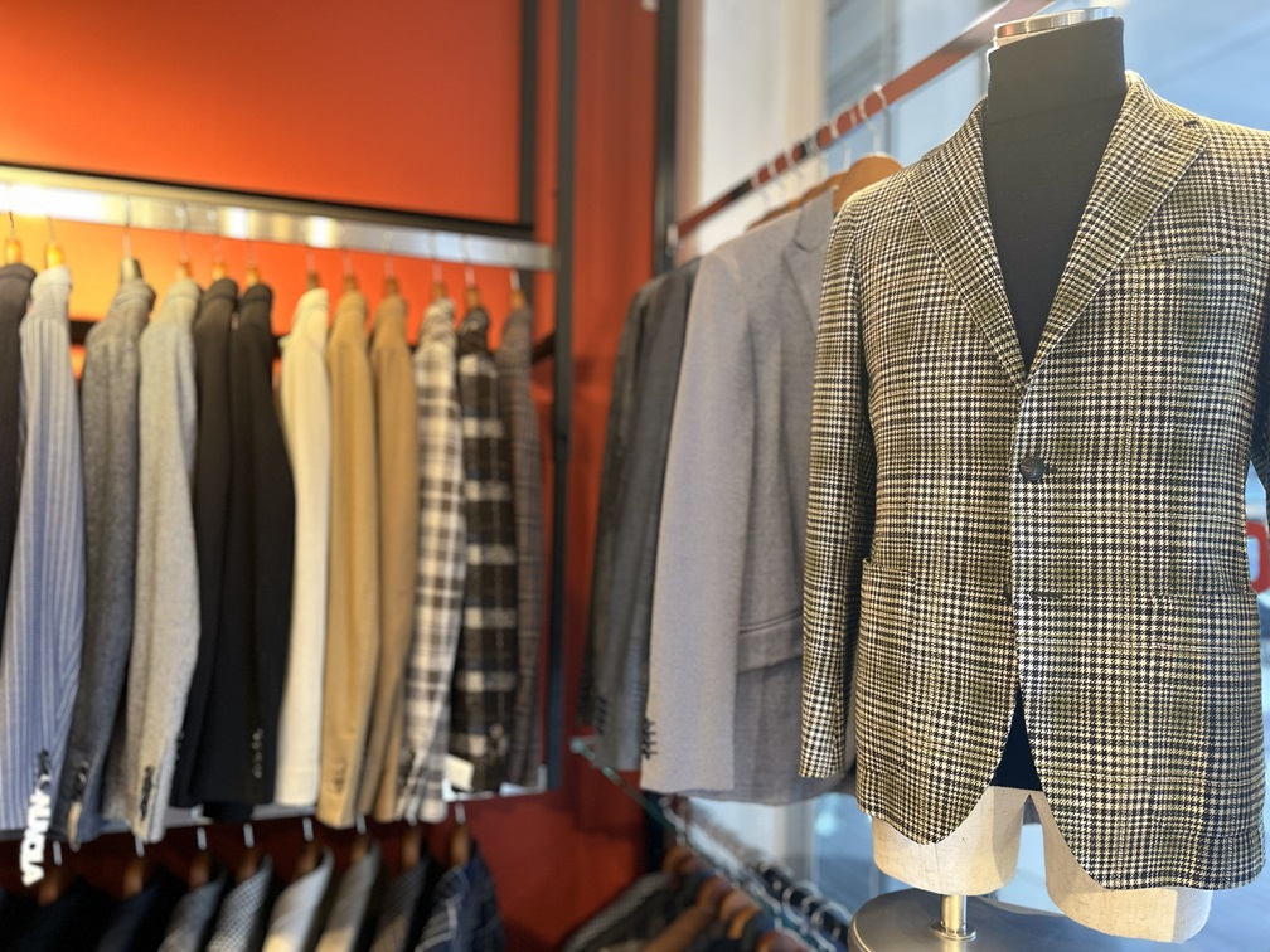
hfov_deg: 67.3
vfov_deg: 53.1
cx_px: 635
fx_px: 954
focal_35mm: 26
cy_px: 476
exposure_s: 1/57
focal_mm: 5.7
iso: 80
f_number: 1.5
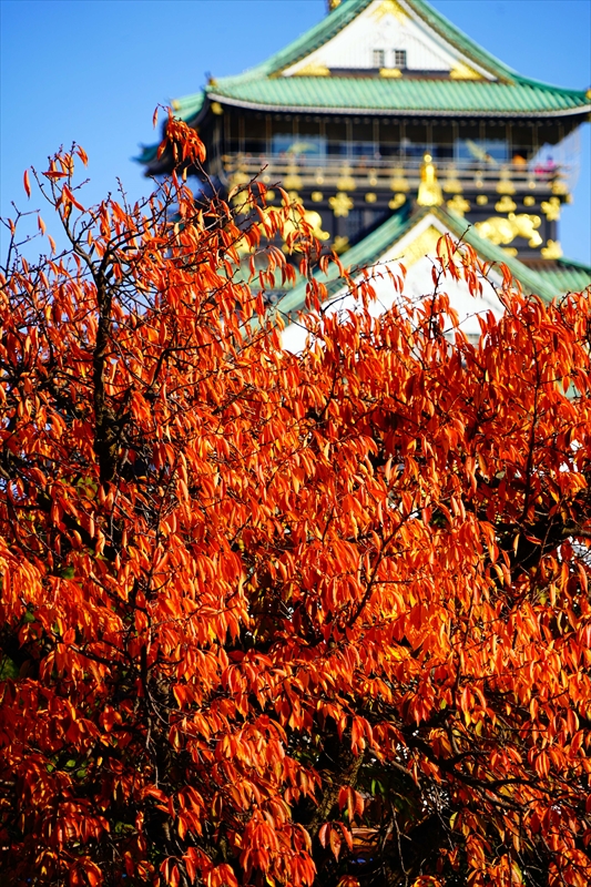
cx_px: 296
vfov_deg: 9.9
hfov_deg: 6.6
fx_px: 5124
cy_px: 444
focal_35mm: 208
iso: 100
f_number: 6.7
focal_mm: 208
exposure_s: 1/350
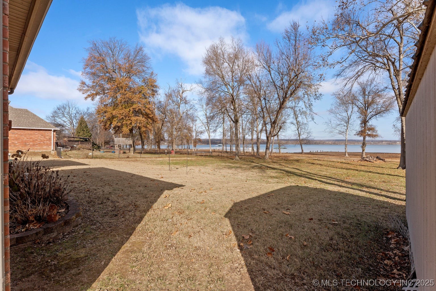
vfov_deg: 73.7
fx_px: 194
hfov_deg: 96.7
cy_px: 146
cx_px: 218
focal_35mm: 16
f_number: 8
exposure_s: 1/400
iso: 250
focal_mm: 16
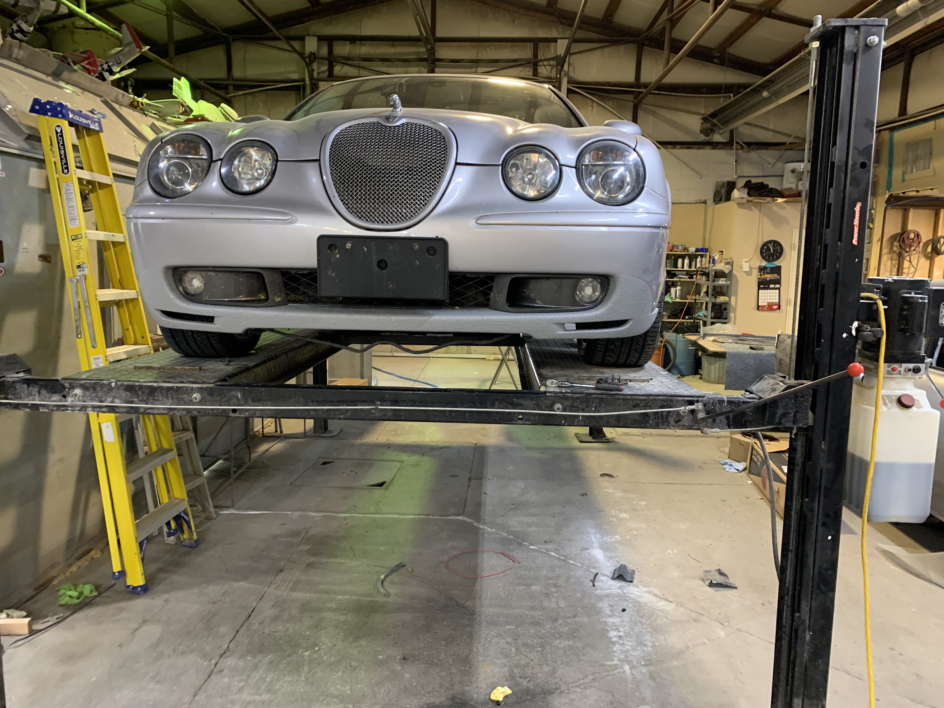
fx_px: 709
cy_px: 354
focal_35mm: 26
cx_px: 472
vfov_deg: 53.1
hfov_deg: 67.3
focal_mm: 4.25
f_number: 1.8
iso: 400
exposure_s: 1/40
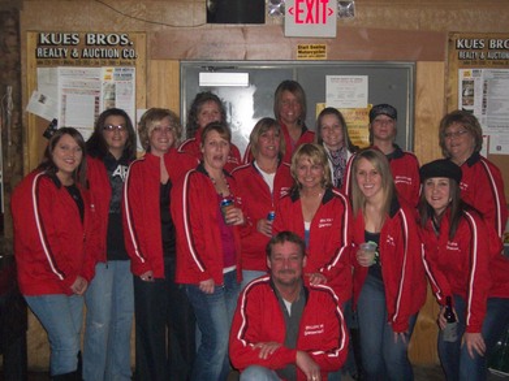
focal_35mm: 50
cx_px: 254
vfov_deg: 29.1
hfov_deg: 38.2
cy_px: 190
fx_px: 735
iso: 400
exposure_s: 1/160
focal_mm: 8.8
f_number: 3.6
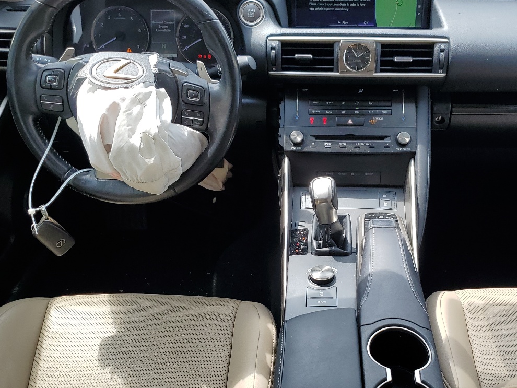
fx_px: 627
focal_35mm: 42
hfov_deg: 44.5
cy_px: 253
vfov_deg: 34.1
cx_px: 318
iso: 50
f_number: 1.5
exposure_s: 1/769
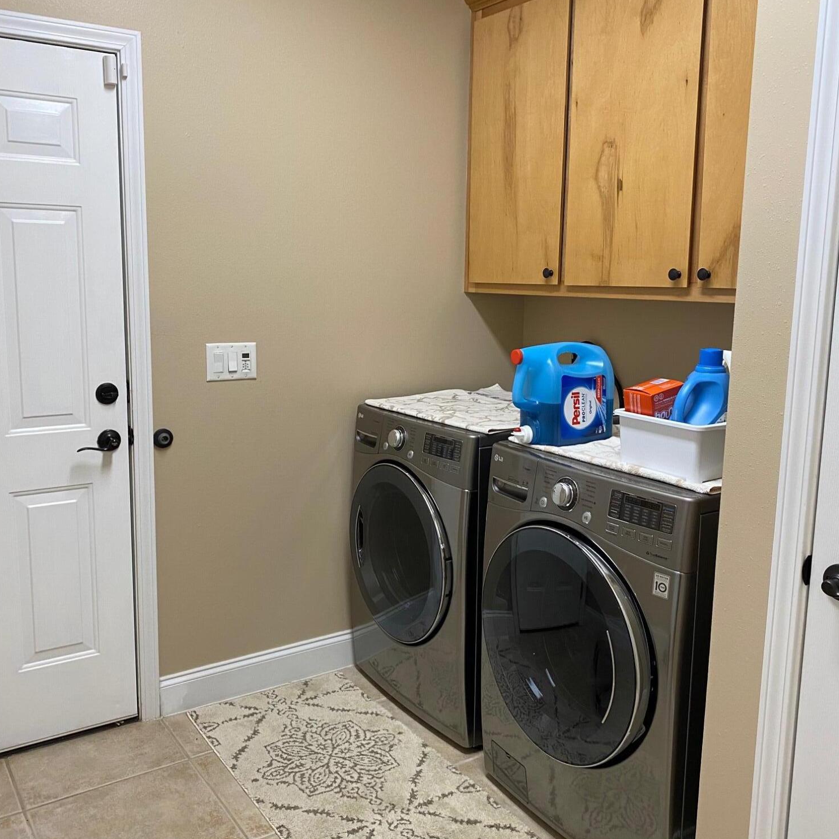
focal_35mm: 31
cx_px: 418
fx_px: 850
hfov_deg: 52.5
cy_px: 407
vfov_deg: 52.5
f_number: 1.8
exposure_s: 1/60
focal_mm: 4.25
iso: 100
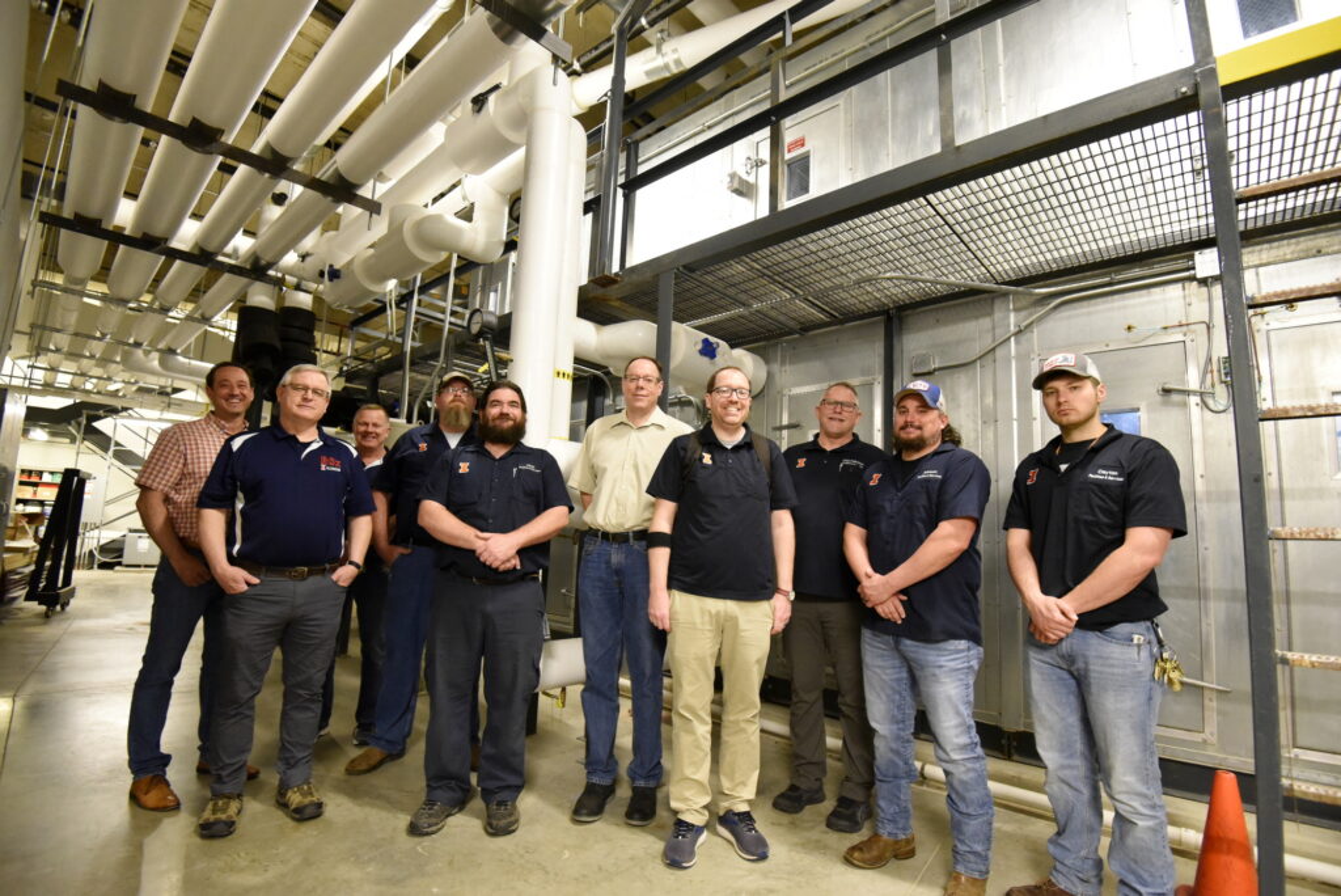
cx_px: 670
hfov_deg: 96.7
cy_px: 448
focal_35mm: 16
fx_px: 596
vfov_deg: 73.8
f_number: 4
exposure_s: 1/60
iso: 5600
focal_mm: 16
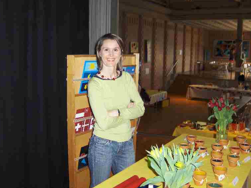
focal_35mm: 37
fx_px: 268
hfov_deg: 50.1
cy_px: 91
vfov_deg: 38.7
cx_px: 122
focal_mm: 7.5
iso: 100
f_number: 2.8
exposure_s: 1/60
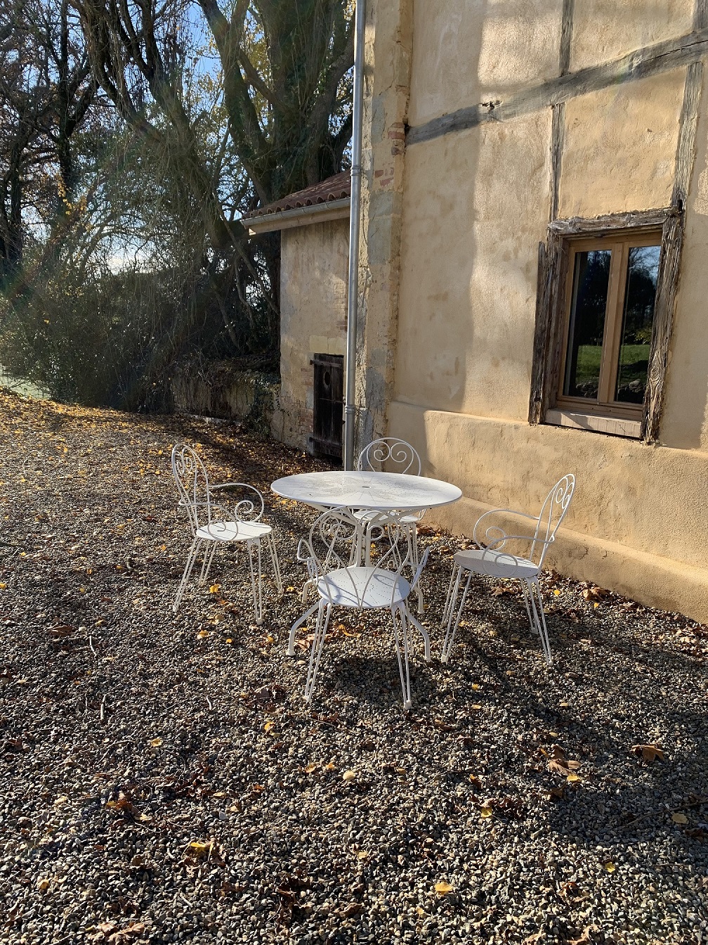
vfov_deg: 67.3
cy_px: 472
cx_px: 354
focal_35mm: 26
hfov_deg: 53.1
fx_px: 709
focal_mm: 4.25
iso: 25
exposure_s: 1/706
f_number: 1.8
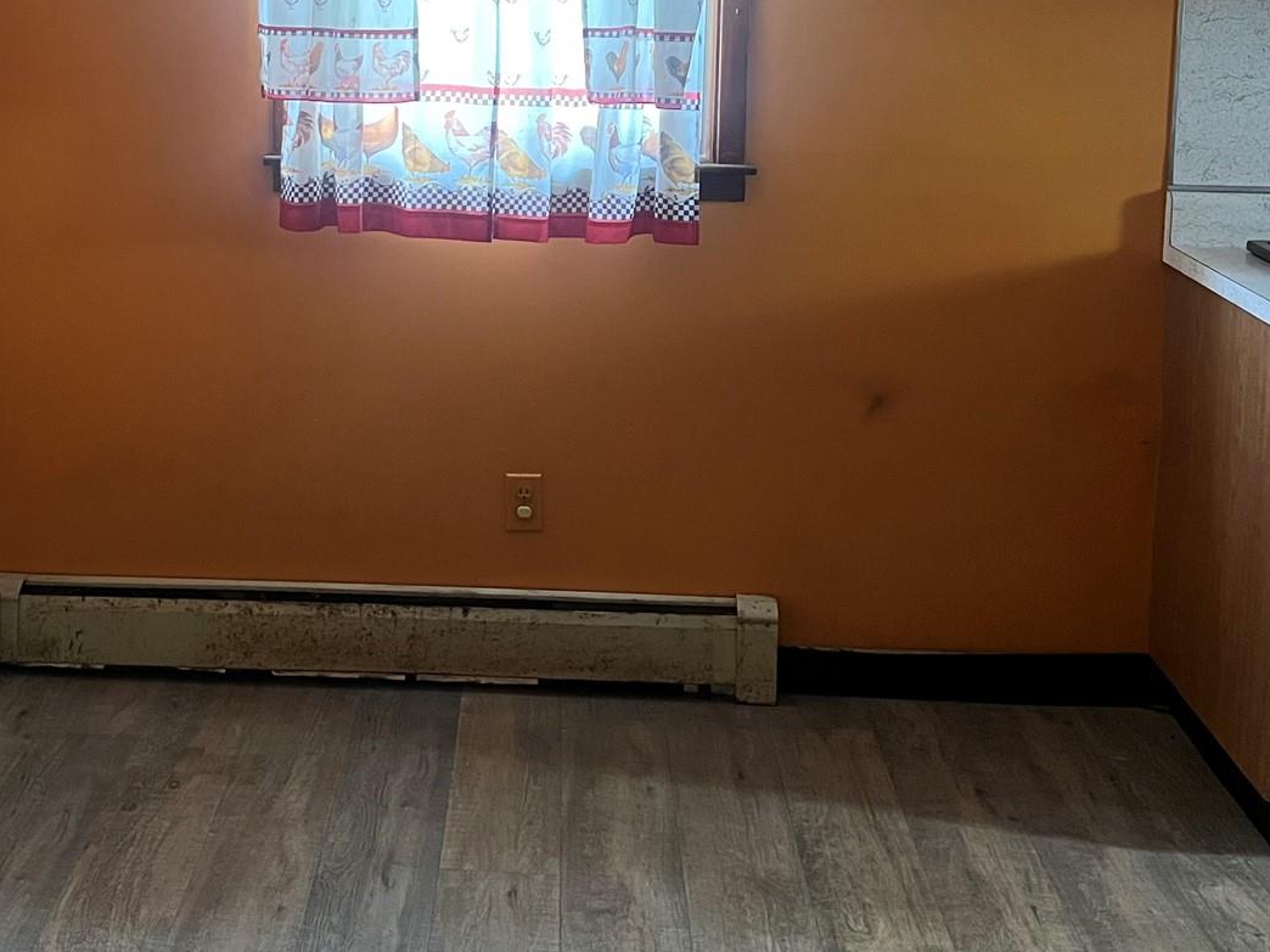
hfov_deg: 37.1
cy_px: 151
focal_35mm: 51
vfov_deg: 27.8
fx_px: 1871
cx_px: 431
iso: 400
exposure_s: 1/60
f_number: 1.5
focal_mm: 5.7
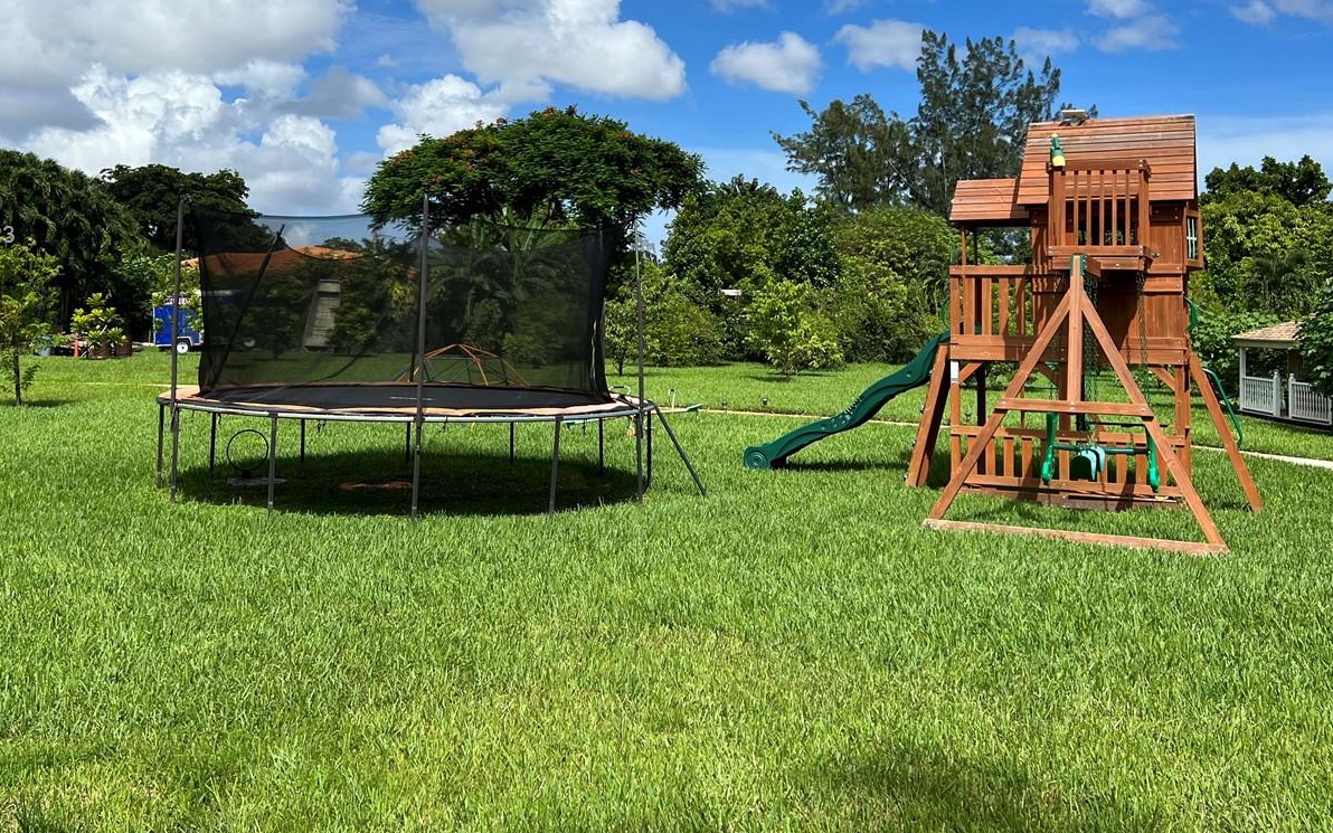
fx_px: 1344
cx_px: 552
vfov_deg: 33.9
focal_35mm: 37
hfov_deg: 52.5
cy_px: 237
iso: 50
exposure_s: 1/6211
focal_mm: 5.7
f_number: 1.5
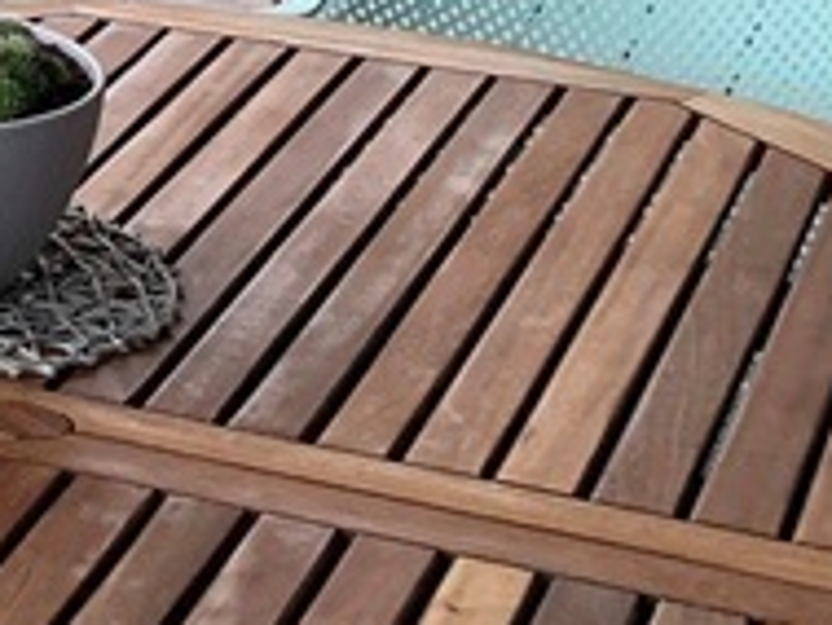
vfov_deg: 10.3
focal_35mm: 141
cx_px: -1012
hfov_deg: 11.9
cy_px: -233
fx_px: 3391
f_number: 1.8
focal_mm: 4.25
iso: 100
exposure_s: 1/93
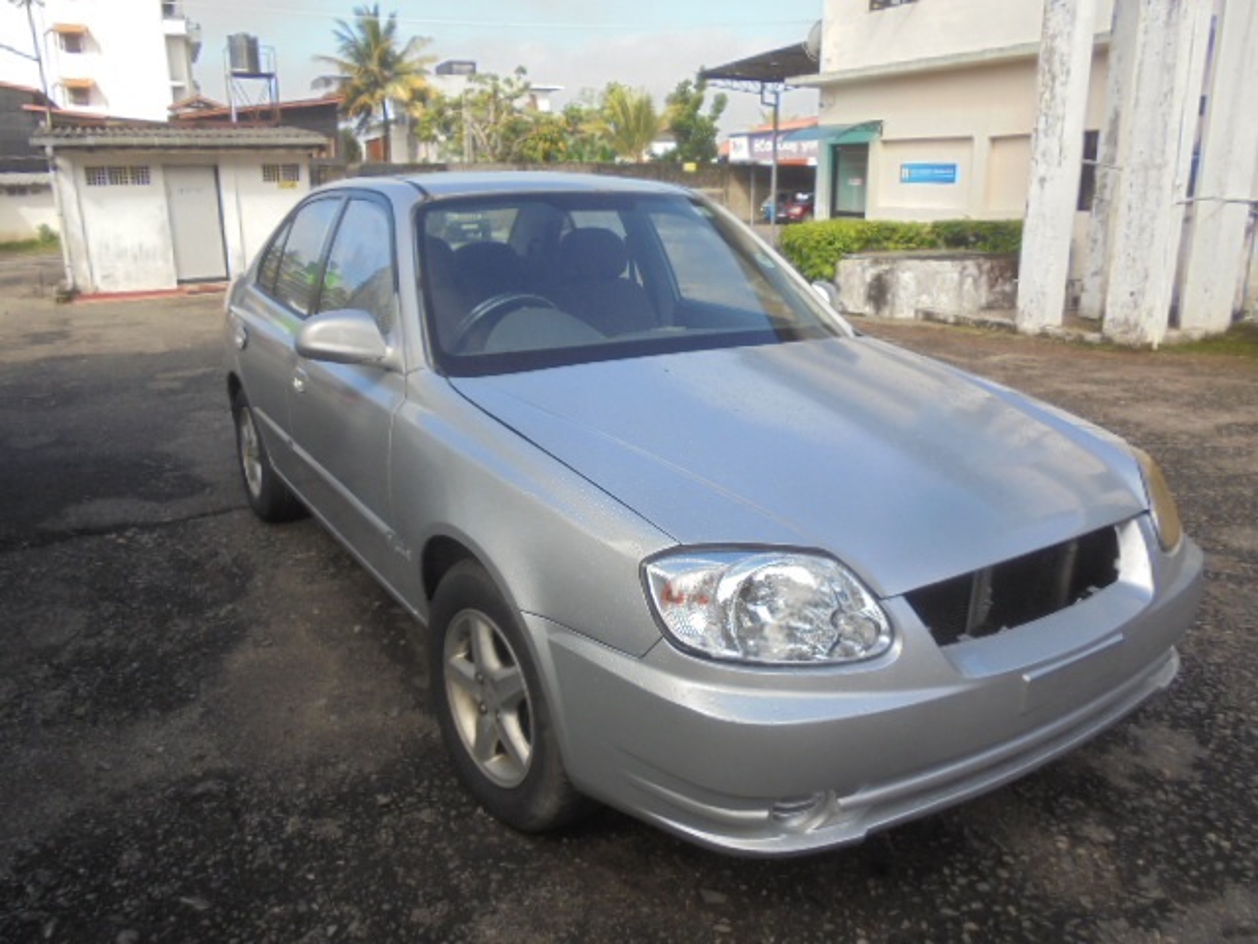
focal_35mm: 26
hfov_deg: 67.3
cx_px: 629
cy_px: 472
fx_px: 945
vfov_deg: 53.1
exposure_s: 1/400
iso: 100
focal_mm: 4.6
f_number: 3.5
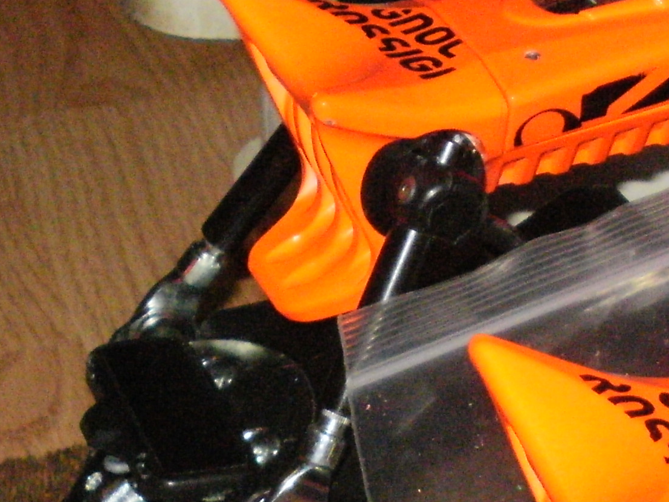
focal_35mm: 129
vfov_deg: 11.1
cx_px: 282
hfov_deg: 15.3
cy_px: 730
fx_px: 2494
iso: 400
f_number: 3.5
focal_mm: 6.3
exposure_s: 1/250
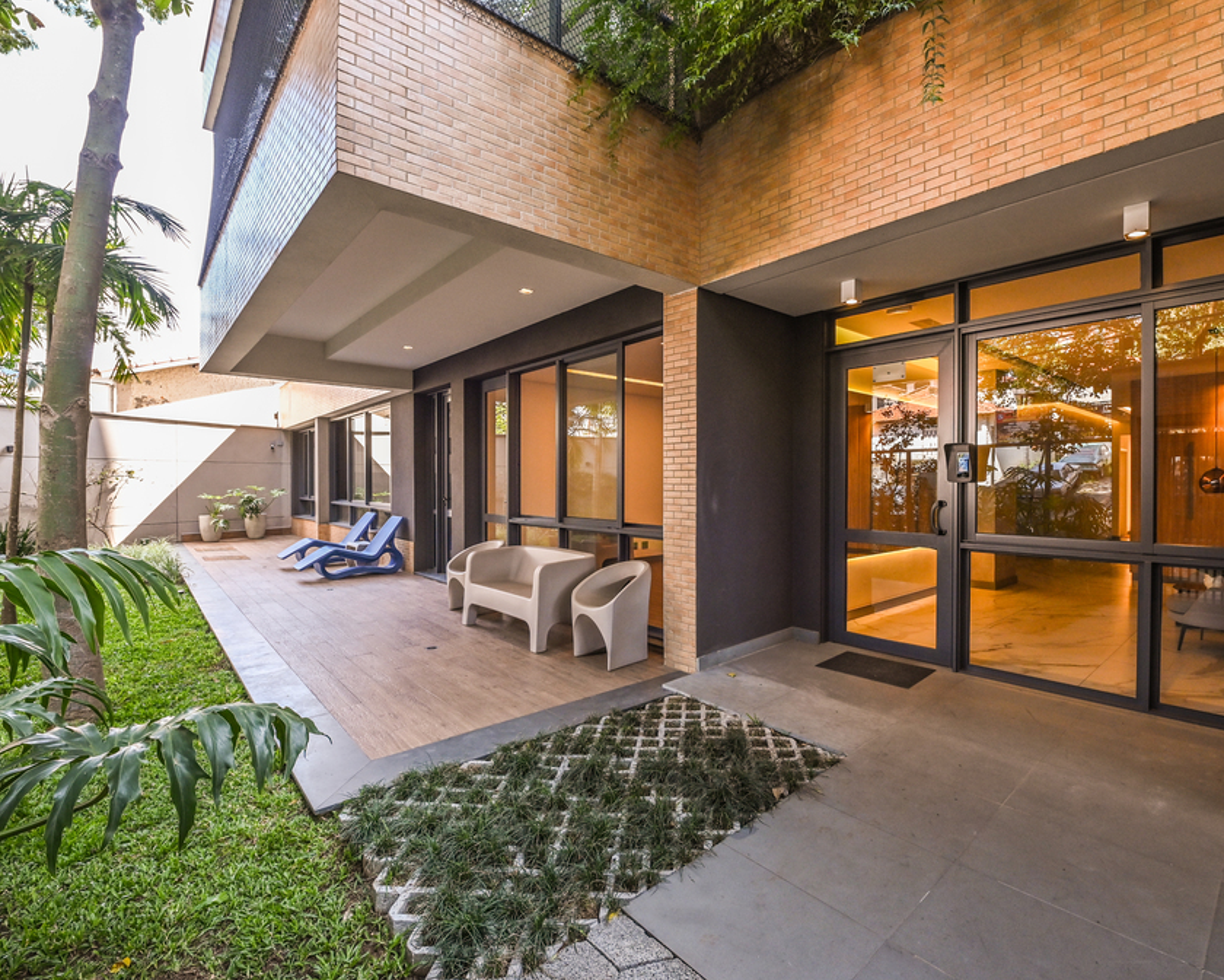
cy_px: 485
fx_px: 580
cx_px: 662
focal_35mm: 16
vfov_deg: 80.4
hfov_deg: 92.9
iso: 800
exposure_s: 1/125
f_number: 6.3
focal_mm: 14
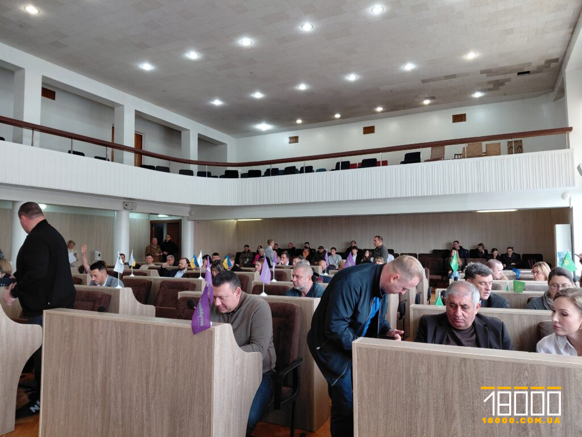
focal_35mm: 25
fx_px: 420
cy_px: 218
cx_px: 291
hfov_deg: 69.4
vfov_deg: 54.9
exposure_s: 1/100
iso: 160
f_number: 1.8
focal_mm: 4.69
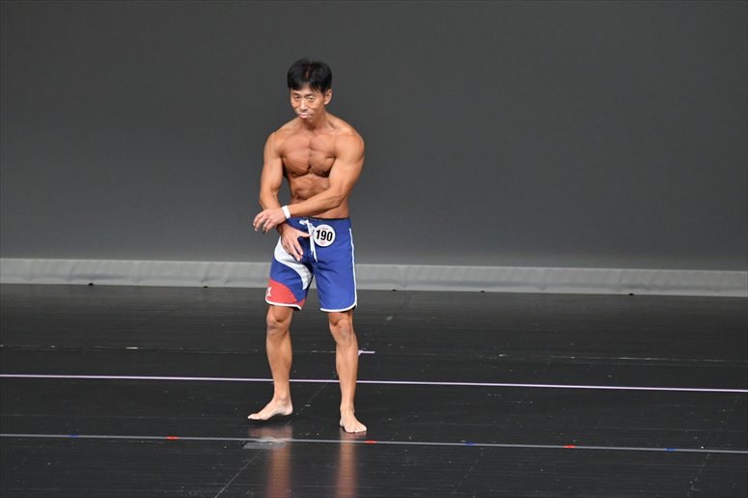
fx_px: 6542
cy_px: 249
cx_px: 374
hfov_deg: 6.5
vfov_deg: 4.4
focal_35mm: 315
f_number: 5.6
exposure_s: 1/400
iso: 4000
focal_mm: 210
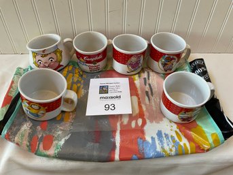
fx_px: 175
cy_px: 88
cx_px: 116
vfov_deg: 53.0
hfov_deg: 67.3
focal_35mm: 26
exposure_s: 1/60
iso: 200
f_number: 1.6
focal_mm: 4.2
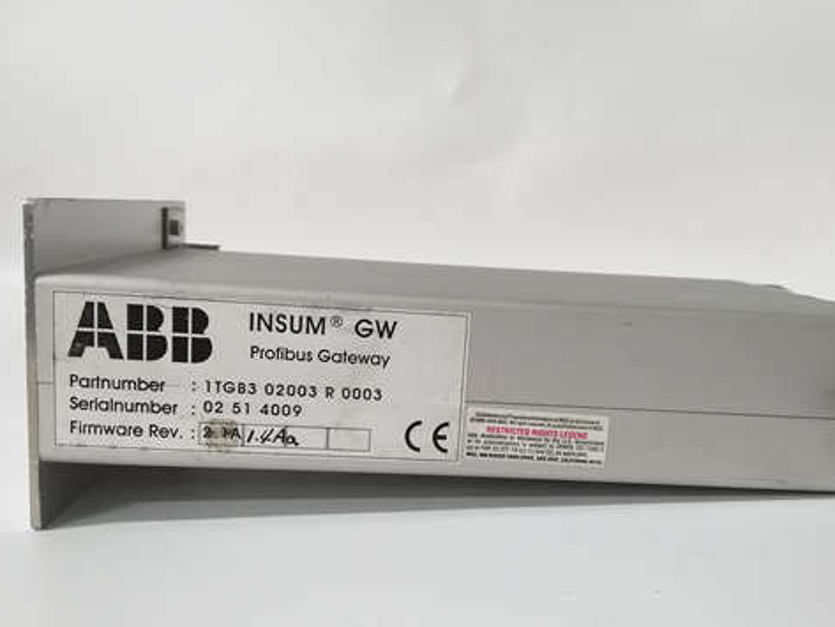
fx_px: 796
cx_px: 470
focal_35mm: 33
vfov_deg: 42.8
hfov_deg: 55.2
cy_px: 364
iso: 244
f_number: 1.8
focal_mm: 3.63
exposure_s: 1/30
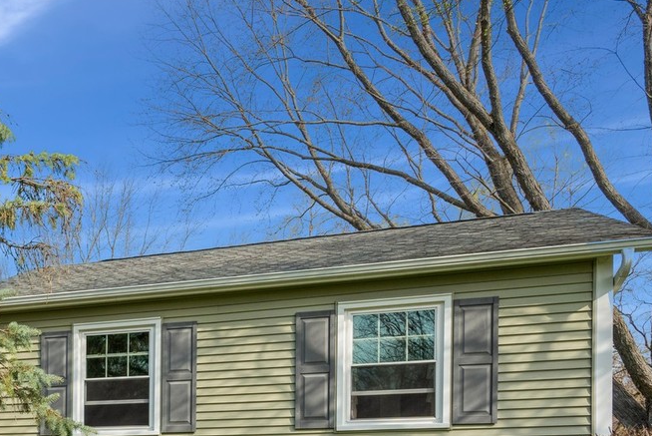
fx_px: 852
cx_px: -100
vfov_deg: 26.2
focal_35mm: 47
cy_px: 493
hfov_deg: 34.7
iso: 400
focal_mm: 19
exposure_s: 1/500
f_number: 8
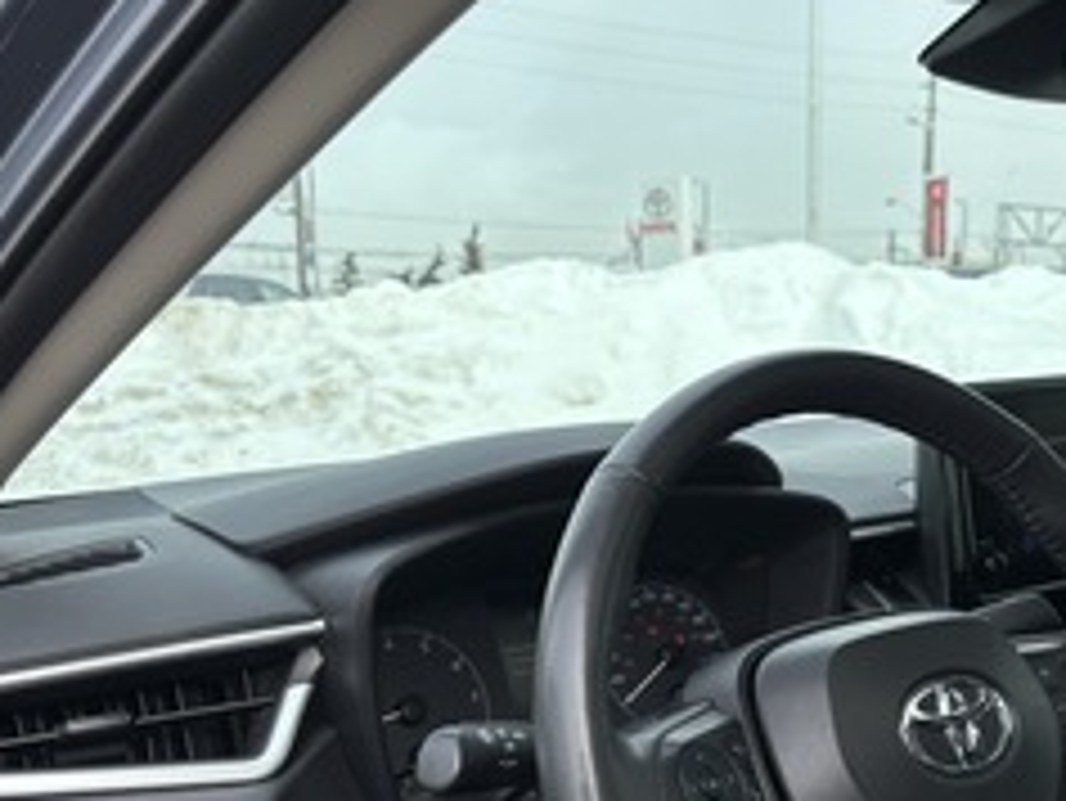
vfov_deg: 31.0
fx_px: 1417
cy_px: 592
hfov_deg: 40.5
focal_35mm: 46
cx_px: 747
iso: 50
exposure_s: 1/1522
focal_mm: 5.96
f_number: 1.6
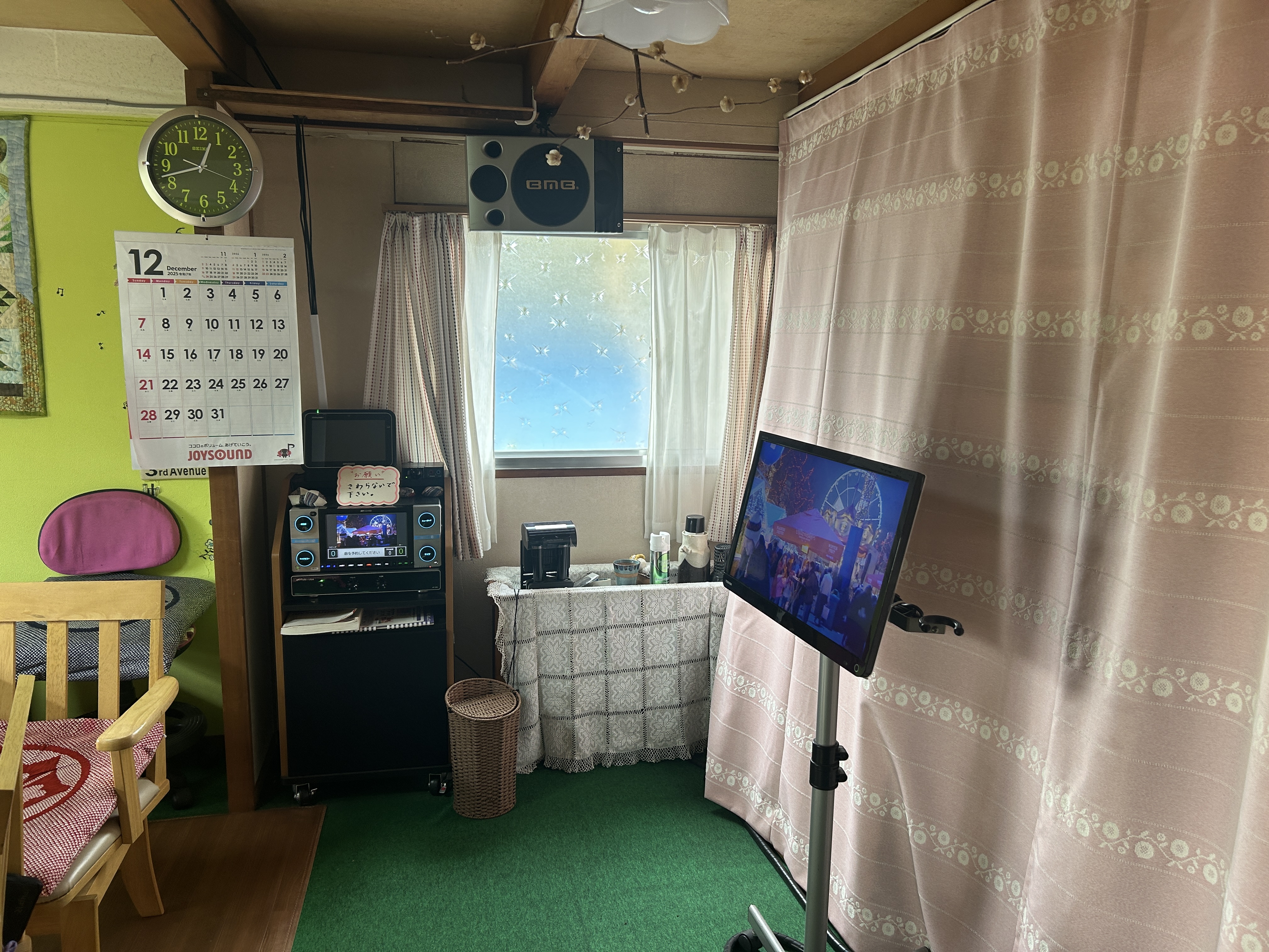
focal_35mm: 26
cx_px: 634
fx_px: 953
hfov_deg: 67.3
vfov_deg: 53.1
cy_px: 476
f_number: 1.5
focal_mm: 5.7
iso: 80
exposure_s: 1/121
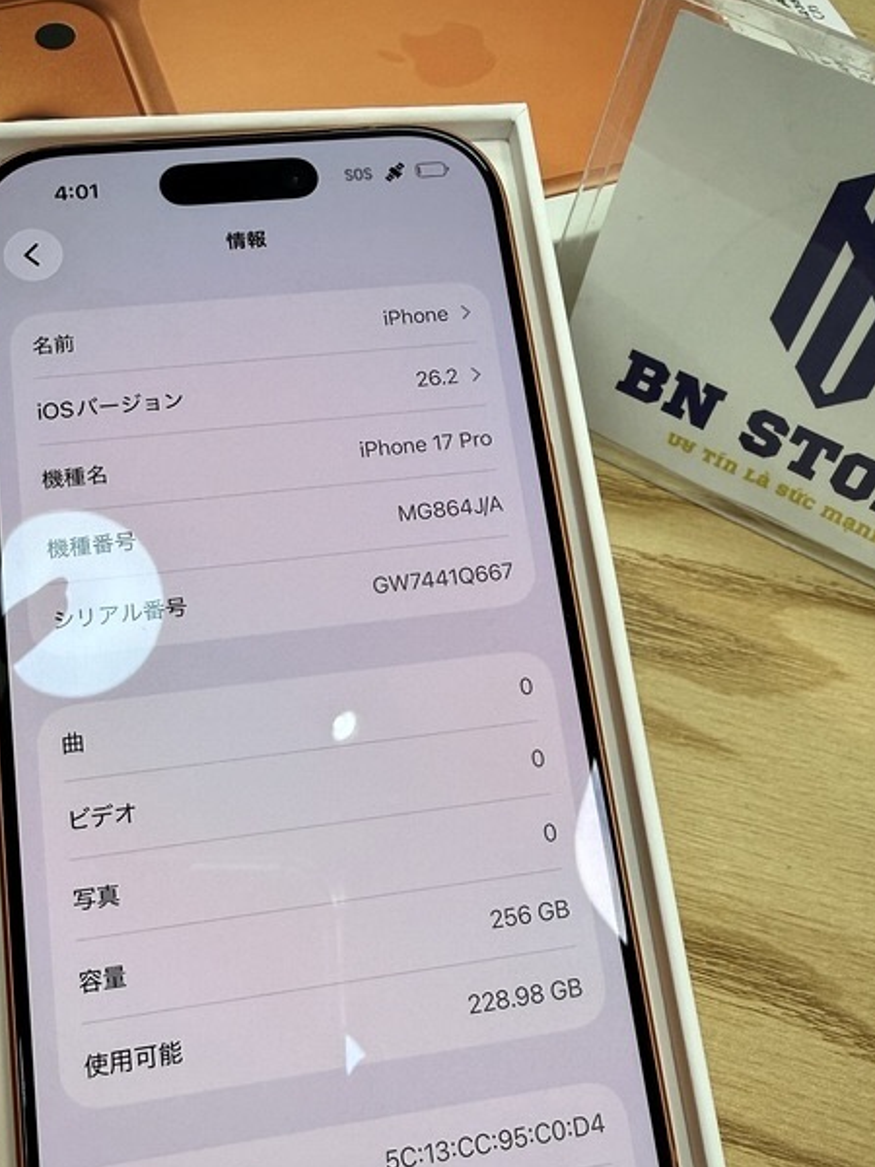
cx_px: 440
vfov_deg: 51.2
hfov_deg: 39.7
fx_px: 1213
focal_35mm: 36
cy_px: 665
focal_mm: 2.22
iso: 64
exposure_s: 1/120
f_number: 2.2
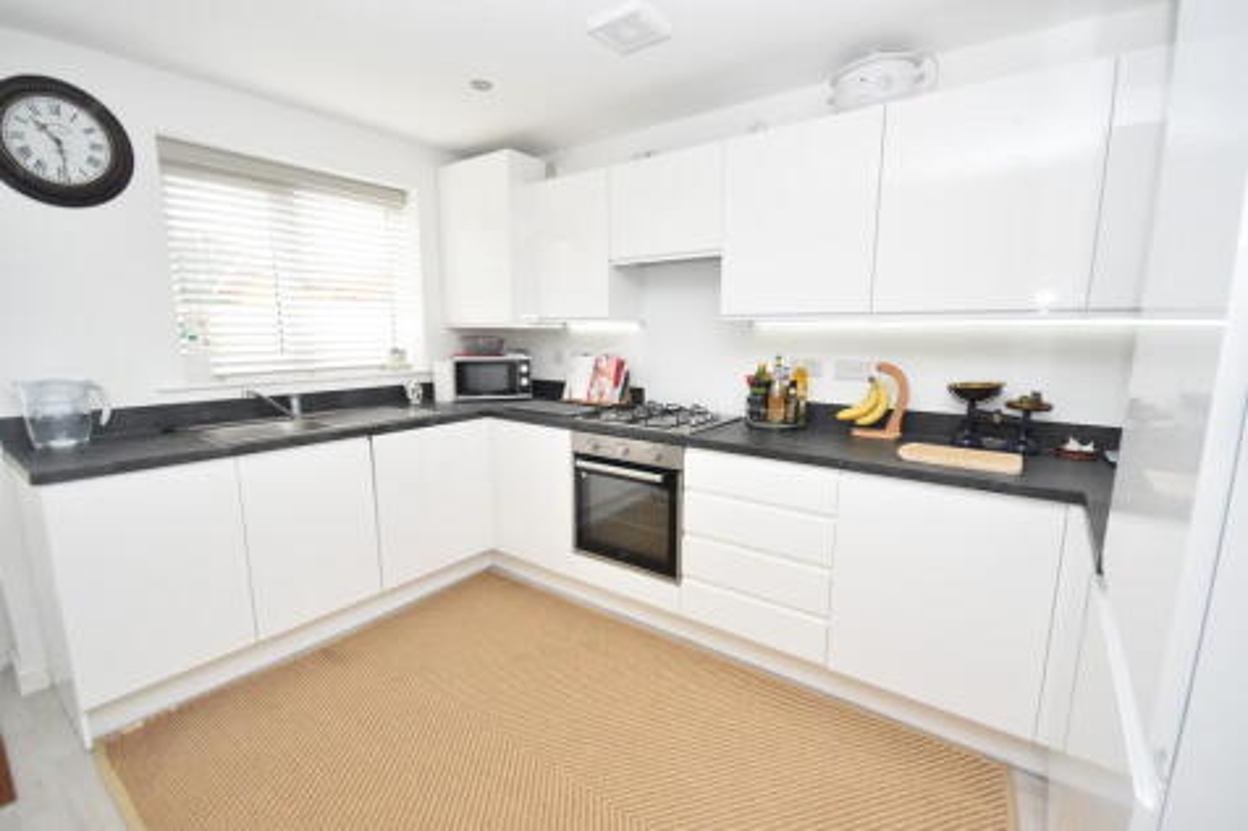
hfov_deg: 100.4
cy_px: 416
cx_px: 624
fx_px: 520
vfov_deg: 77.3
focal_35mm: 15
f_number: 4.5
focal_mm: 10
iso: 800
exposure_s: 1/160
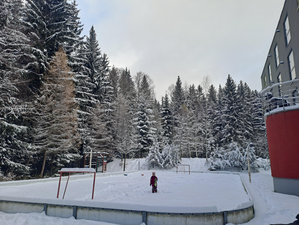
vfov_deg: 54.9
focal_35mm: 25
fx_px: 216
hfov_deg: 69.4
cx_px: 150
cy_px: 112
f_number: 1.8
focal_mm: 4.65
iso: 32
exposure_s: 1/510
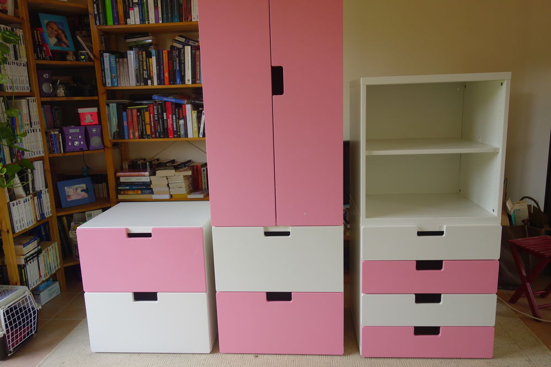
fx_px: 429
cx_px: 276
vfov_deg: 46.4
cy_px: 184
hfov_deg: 65.5
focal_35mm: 28
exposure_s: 1/100
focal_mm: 10.4
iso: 125
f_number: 2.5
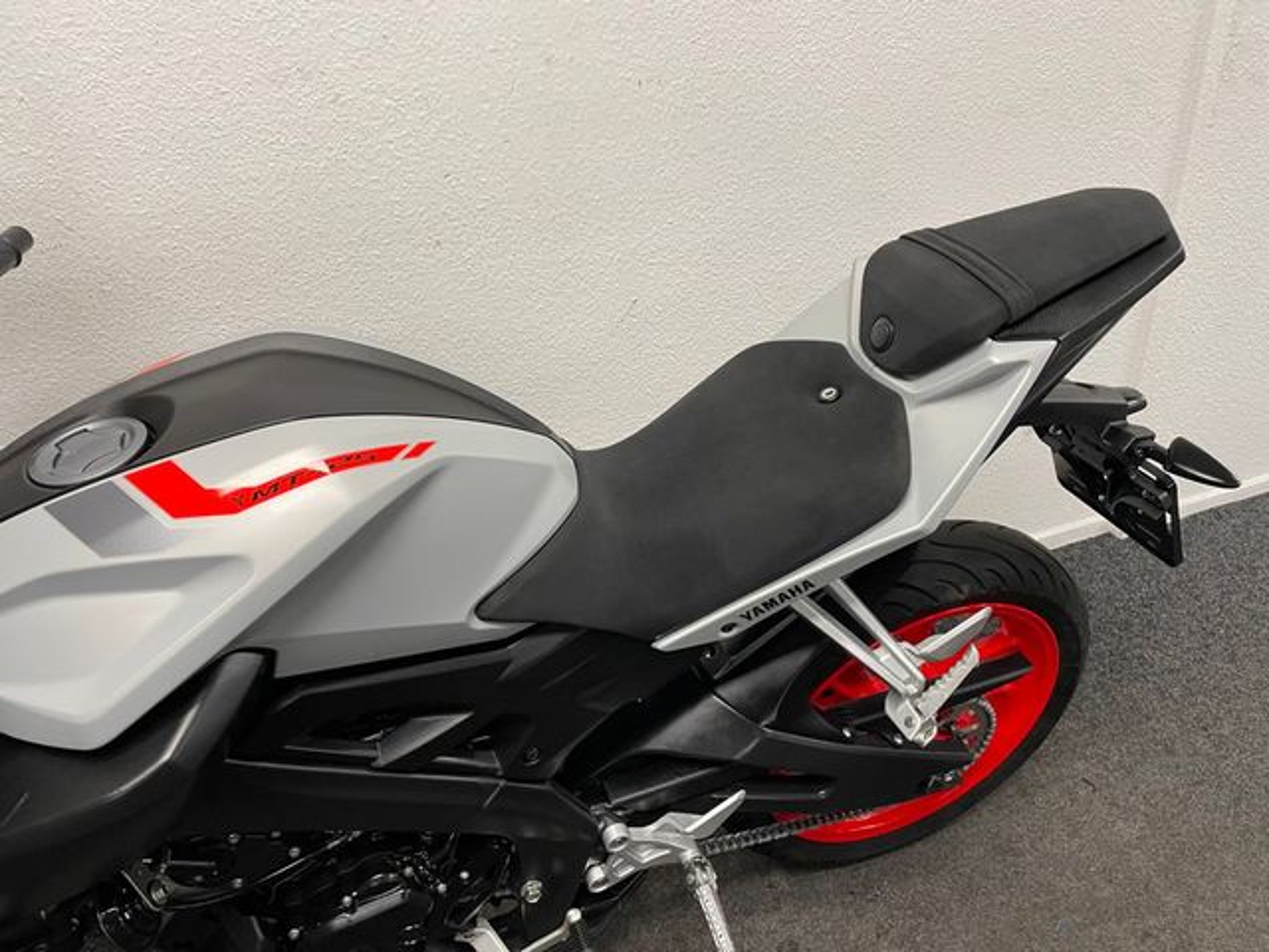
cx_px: 634
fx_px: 953
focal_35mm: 26
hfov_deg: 67.3
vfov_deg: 53.1
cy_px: 476
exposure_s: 1/50
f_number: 1.6
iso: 80
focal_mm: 4.2
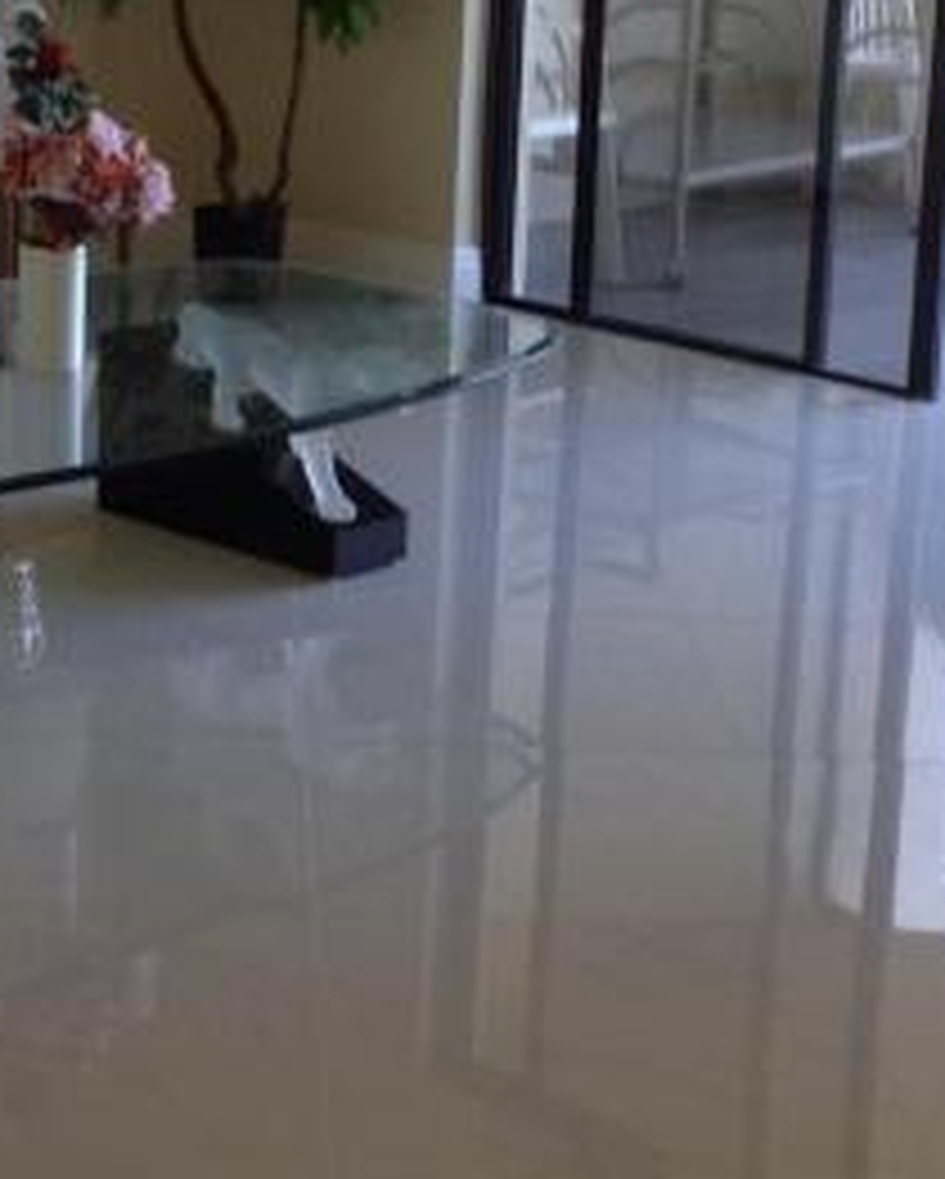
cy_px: 351
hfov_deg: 15.4
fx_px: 3492
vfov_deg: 19.1
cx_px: 286
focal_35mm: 100
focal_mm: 4.28
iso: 50
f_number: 2.4
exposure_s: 1/17
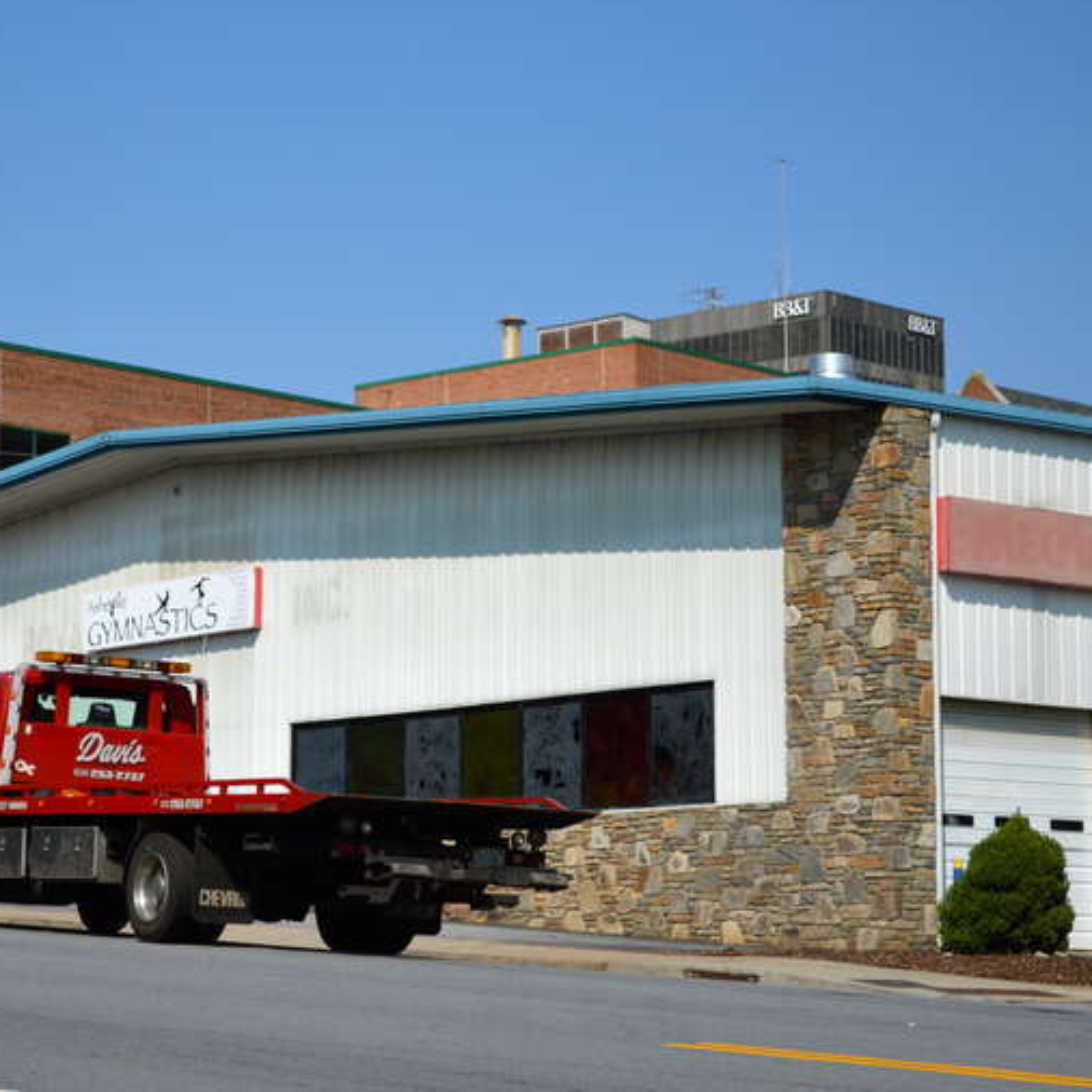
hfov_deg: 19.1
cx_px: 488
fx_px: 3236
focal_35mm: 91
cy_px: 528
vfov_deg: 19.2
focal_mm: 45
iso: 200
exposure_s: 1/640
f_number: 5.3
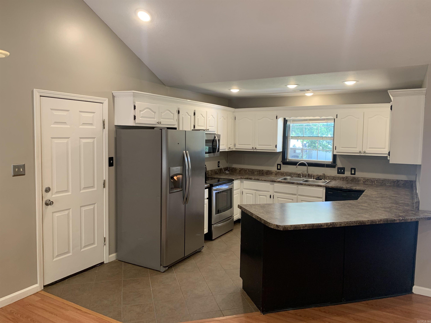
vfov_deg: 53.1
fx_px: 324
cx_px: 216
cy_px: 162
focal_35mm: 26
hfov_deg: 67.3
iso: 100
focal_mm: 4.25
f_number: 1.8
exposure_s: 1/60
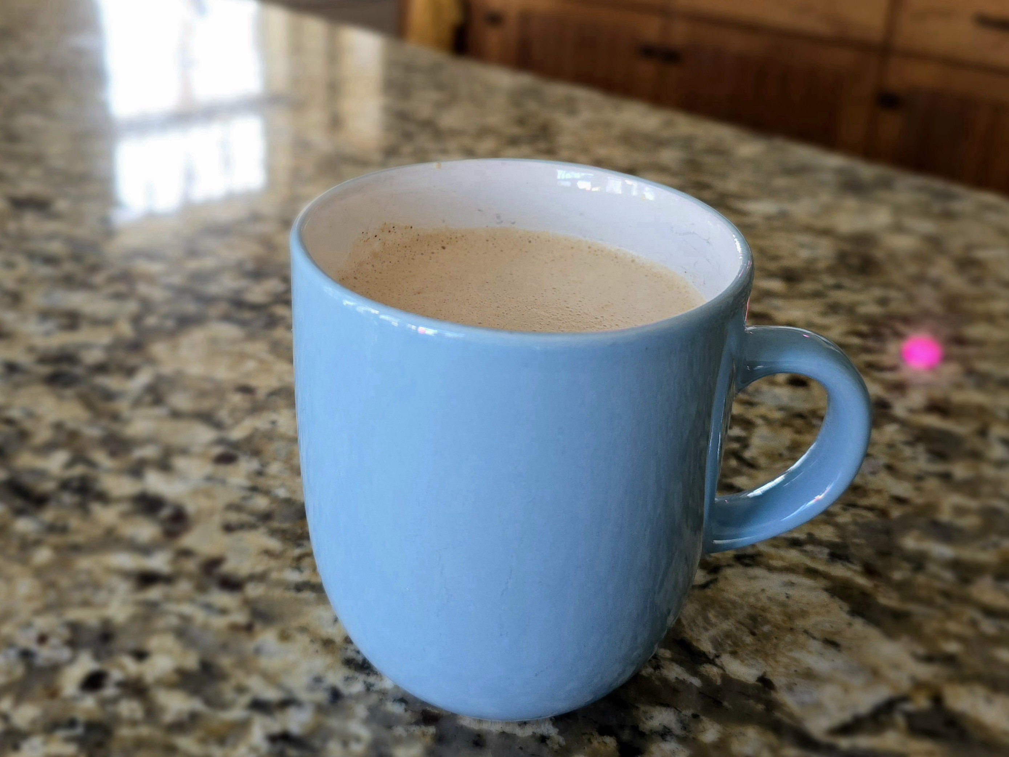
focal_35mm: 23
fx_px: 670
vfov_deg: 58.9
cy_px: 378
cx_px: 504
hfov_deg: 73.9
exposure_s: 1/50
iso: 50
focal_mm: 6.3
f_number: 1.7
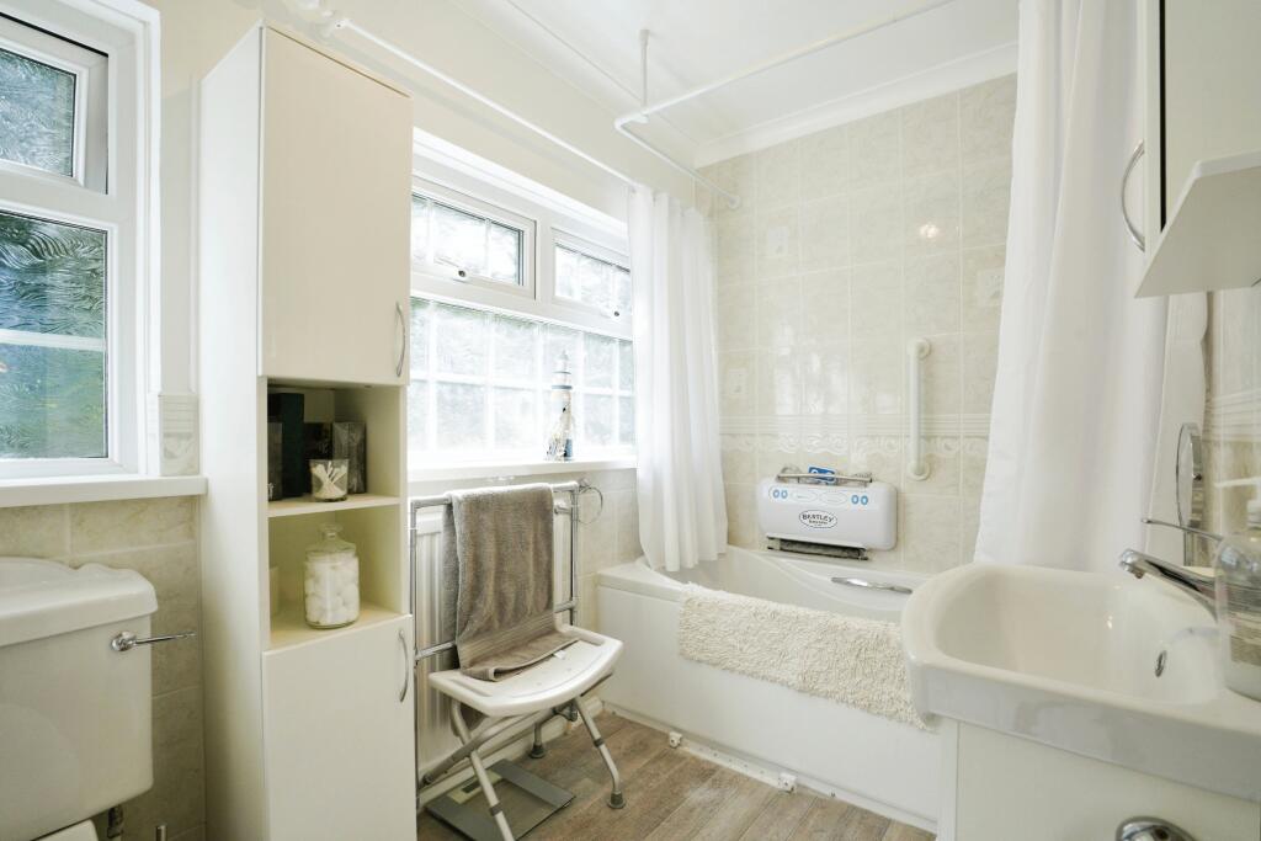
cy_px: 420
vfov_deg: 73.8
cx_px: 630
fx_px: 560
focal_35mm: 16
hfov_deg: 96.7
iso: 800
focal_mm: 16
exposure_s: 1/100
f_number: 9
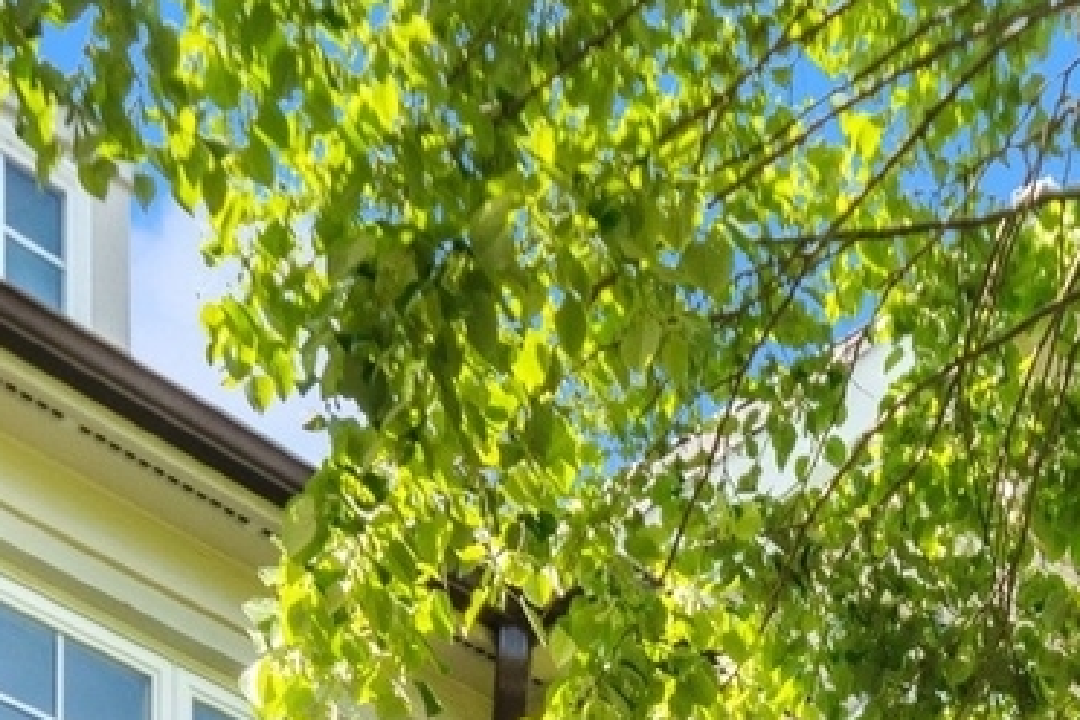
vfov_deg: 13.1
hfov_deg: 23.3
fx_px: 2610
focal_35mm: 87
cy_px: 1545
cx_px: 721
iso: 250
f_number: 8
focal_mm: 20
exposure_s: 1/60
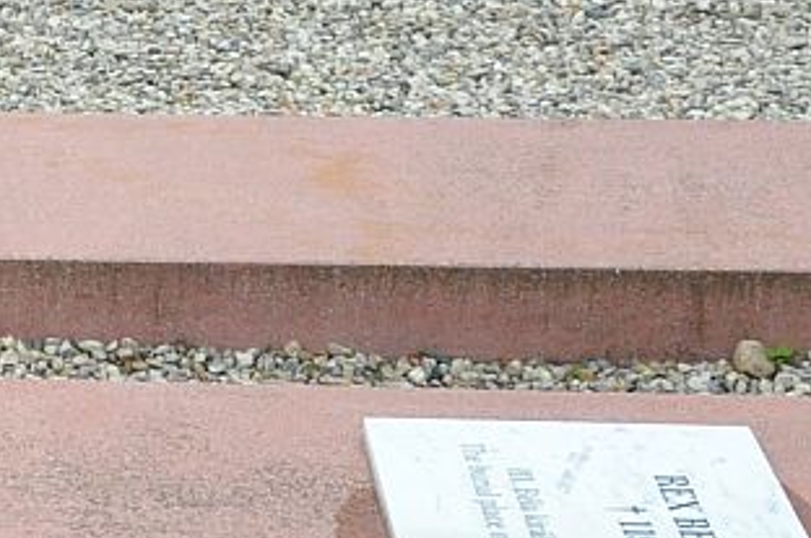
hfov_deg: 12.1
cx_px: -655
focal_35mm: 156
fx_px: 3509
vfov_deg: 8.7
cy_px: 31
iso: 800
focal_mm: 18
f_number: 3.5
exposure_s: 1/4000
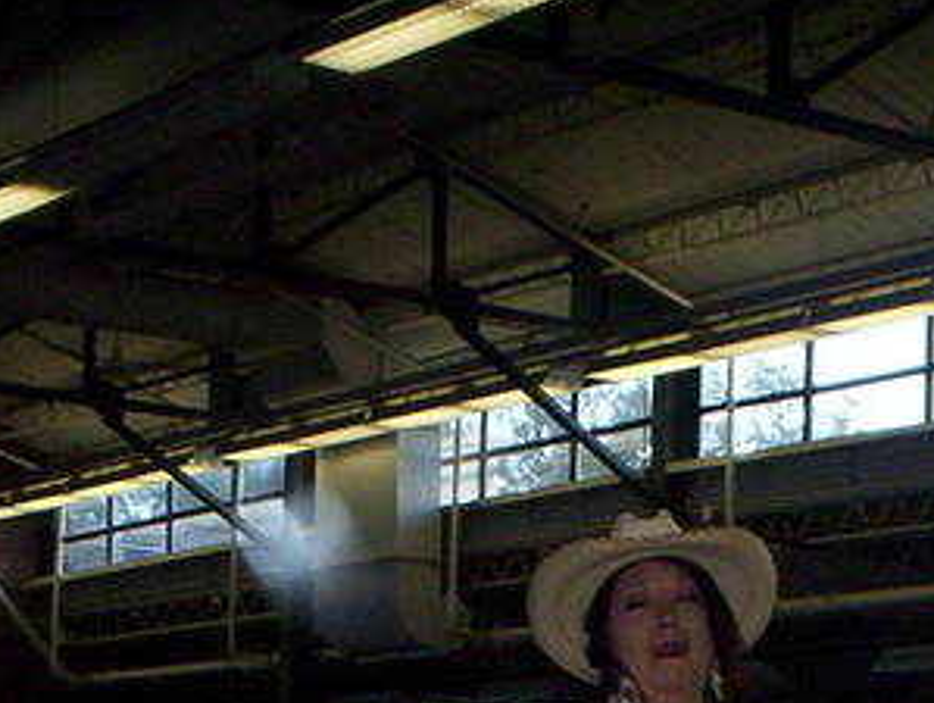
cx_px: 884
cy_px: 920
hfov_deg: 18.7
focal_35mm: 103
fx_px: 2782
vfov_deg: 13.8
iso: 140
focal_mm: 4.99
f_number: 4.5
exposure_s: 1/60
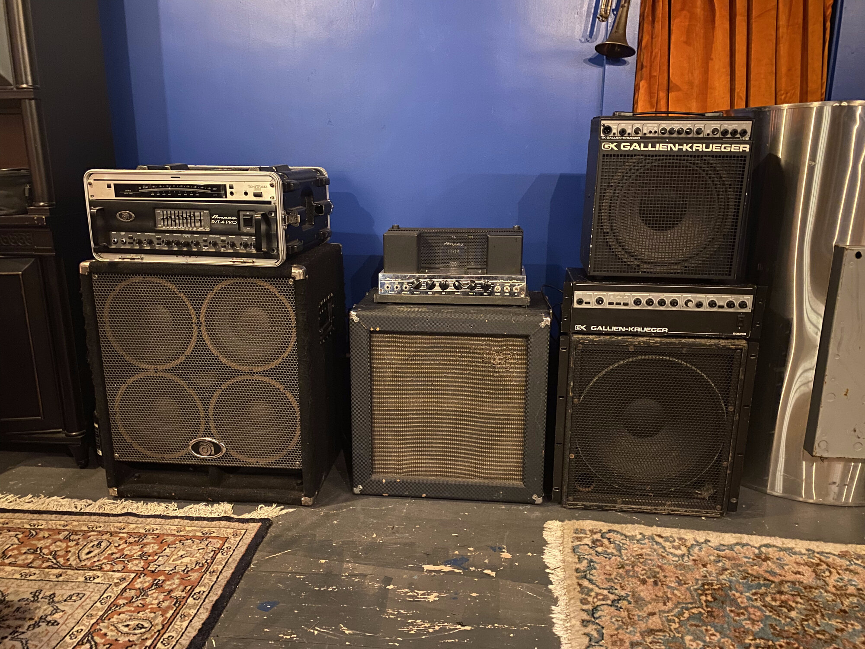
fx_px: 650
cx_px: 432
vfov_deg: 53.1
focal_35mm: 26
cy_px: 324
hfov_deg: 67.3
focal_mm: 4.25
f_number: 1.8
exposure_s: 1/9
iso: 500
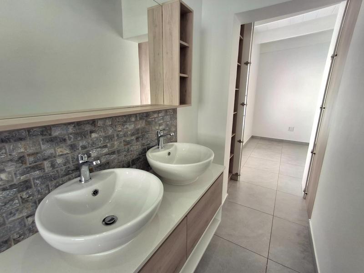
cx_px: 182
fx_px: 168
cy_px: 136
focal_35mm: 16
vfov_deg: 78.1
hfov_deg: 94.5
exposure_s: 1/60.2
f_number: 2.2
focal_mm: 1.64
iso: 40
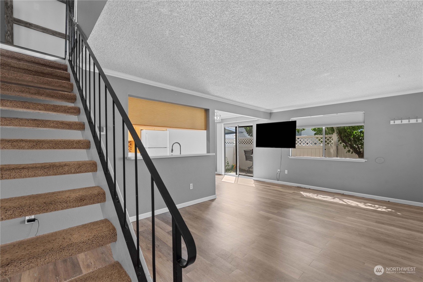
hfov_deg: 100.4
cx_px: 212
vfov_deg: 77.4
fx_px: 176
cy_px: 141
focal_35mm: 15
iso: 200
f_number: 7.1
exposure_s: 1/6
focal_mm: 15
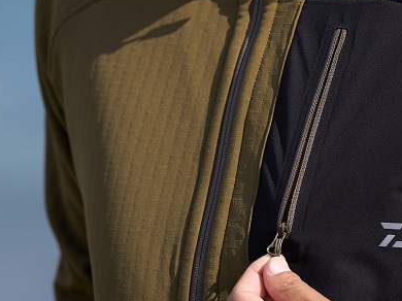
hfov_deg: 5.2
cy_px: 115
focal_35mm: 379
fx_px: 4399
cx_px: 226
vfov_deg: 3.9
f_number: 4.5
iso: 200
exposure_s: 1/500
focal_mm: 192
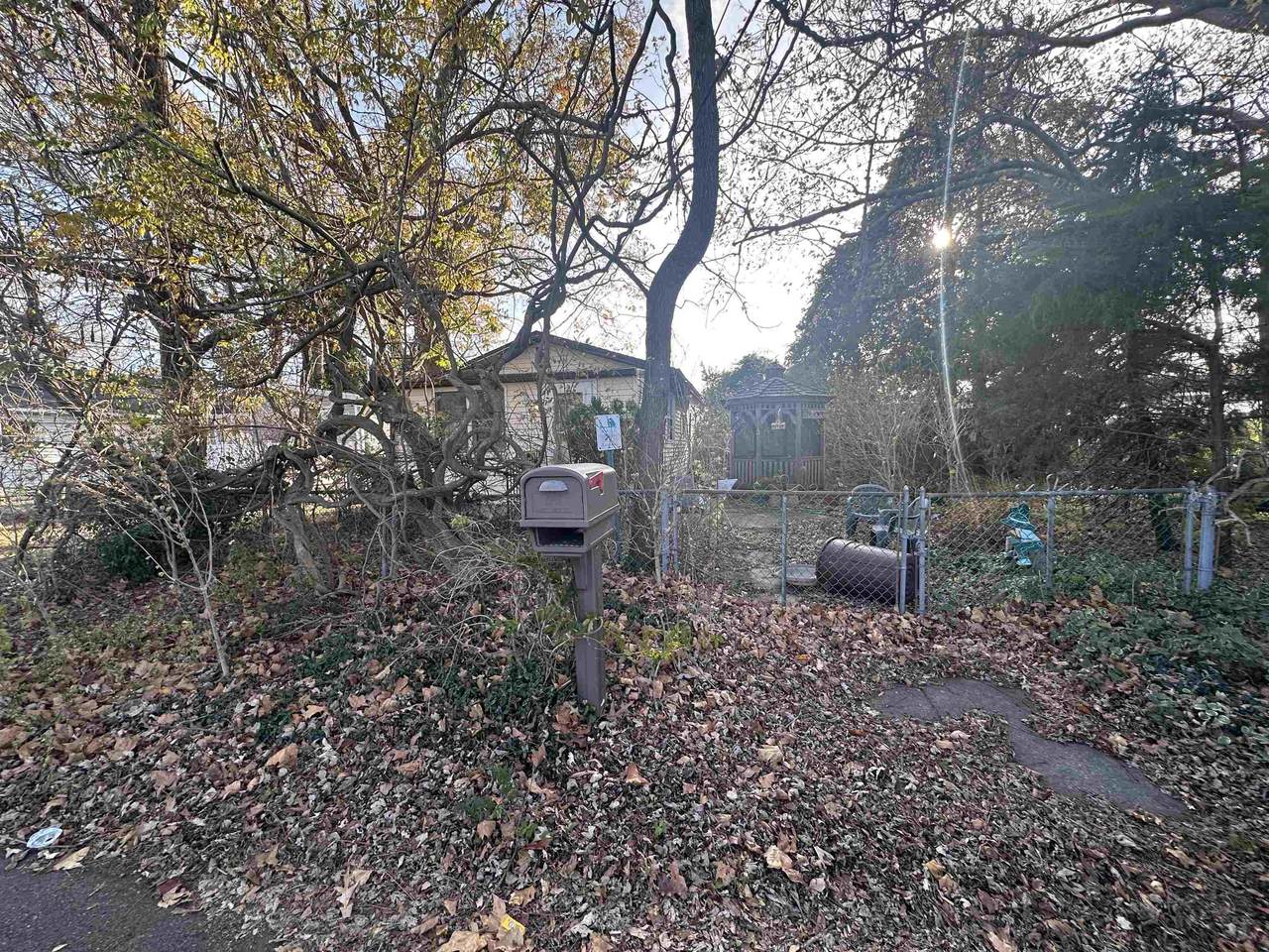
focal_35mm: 14
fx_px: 513
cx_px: 634
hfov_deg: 102.1
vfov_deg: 85.7
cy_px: 476
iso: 40
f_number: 2.2
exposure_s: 1/292
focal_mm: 2.22
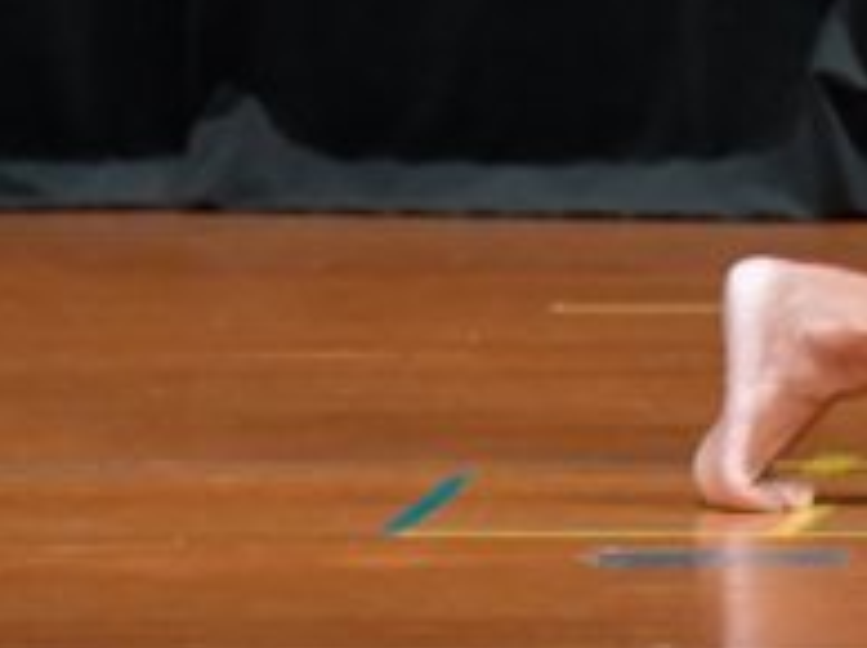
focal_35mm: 1327
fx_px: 33195
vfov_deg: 1.1
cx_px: 1508
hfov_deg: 1.5
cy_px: -496
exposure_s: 1/400
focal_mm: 230
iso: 5000
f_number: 5.6
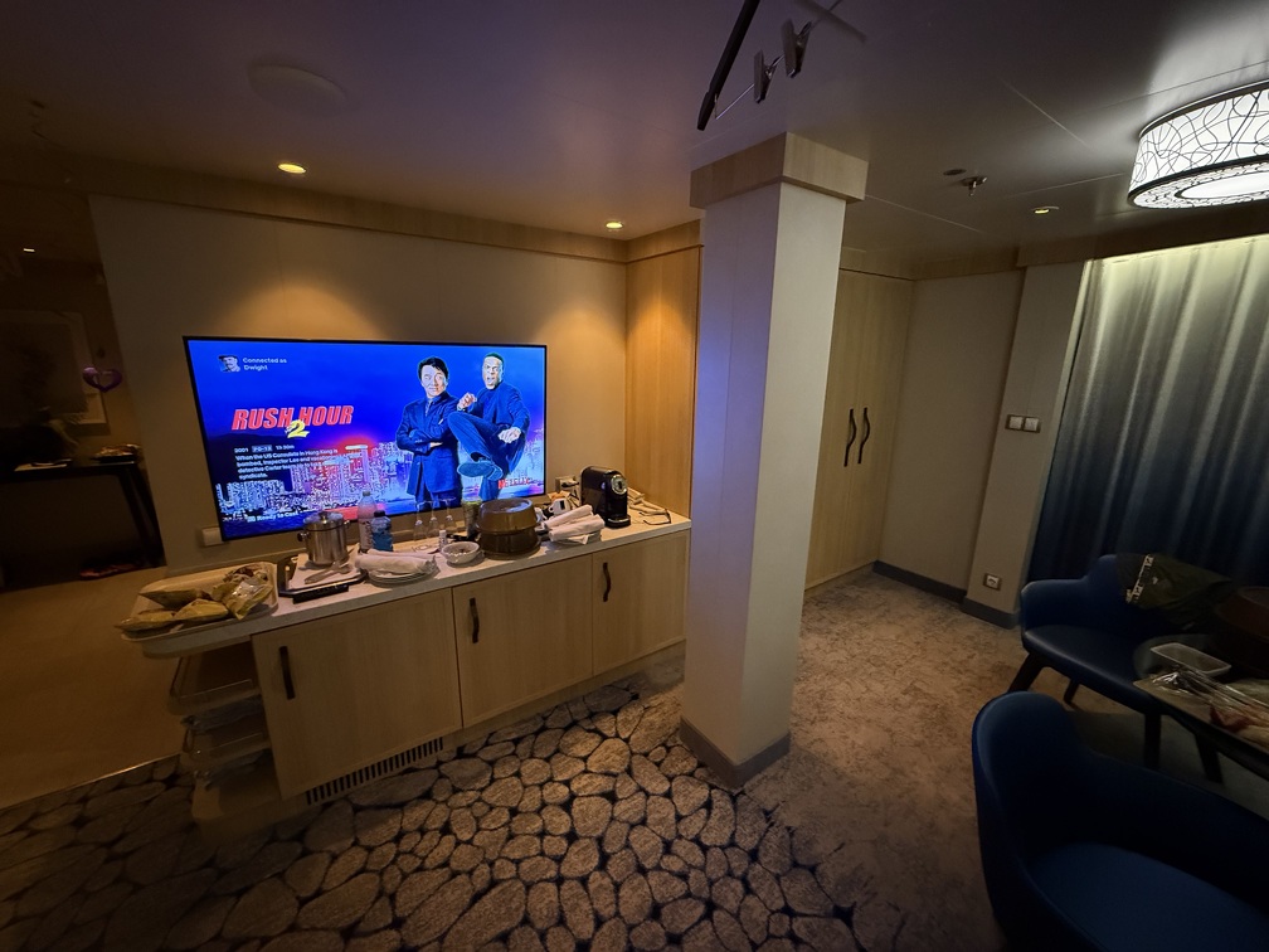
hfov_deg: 102.1
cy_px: 476
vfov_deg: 85.7
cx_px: 634
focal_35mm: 14
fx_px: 513
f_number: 2.2
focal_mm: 2.22
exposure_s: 1/33
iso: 1000
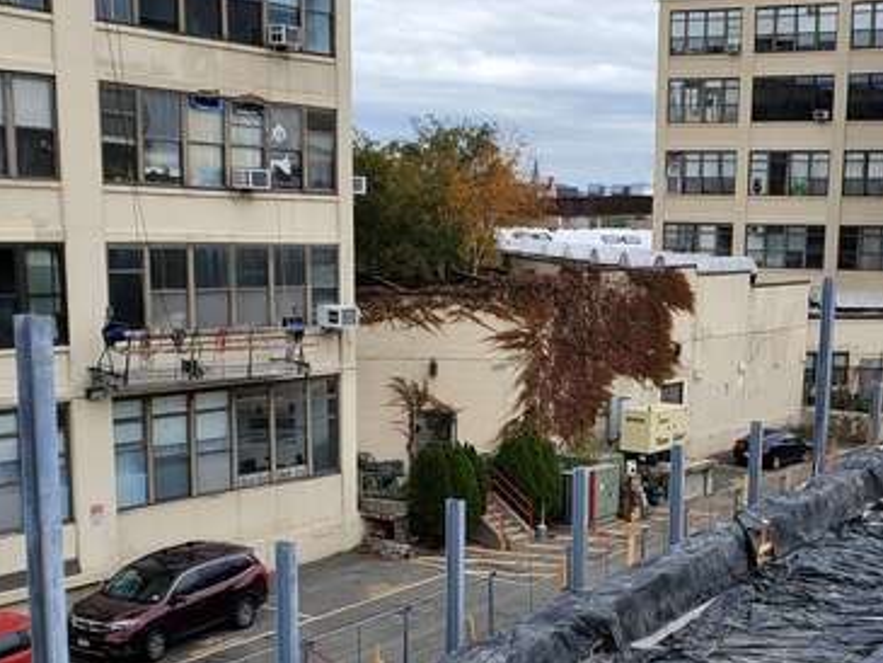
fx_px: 1454
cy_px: 544
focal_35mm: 57
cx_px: 612
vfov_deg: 25.2
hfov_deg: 33.4
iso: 50
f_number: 2.4
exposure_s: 1/502
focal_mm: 4.3
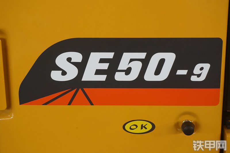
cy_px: 76
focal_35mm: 75
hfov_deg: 27.0
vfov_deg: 18.2
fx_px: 479
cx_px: 115
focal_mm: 50
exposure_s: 1/50
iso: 800
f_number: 7.1
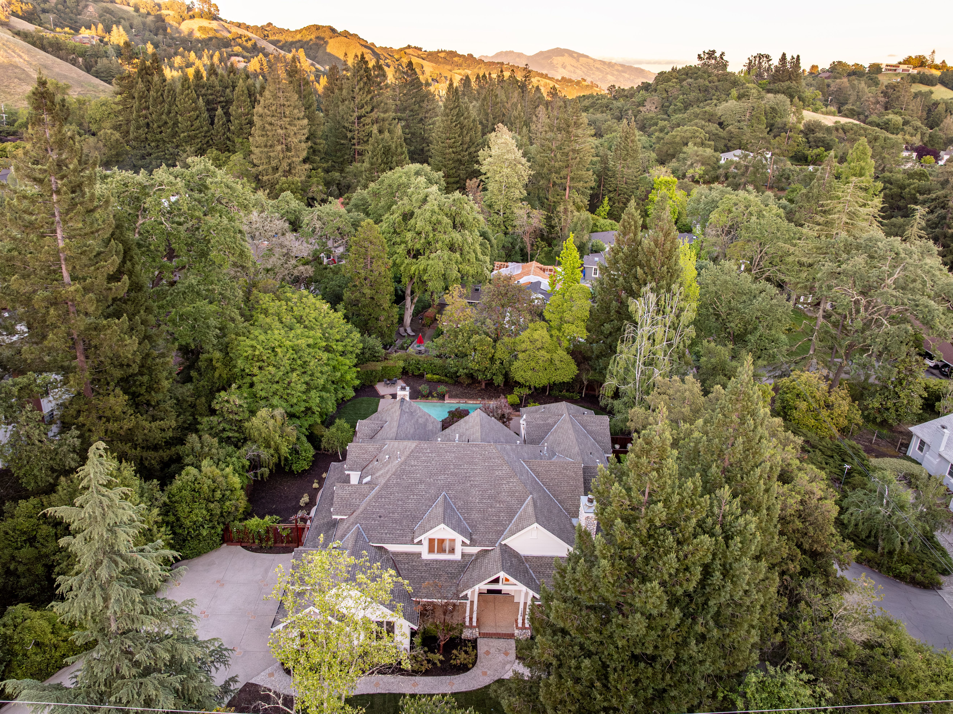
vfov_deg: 56.8
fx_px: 660
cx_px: 476
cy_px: 357
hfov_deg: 71.6
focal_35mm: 24
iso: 200
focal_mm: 12.29
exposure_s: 1/200
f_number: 3.5
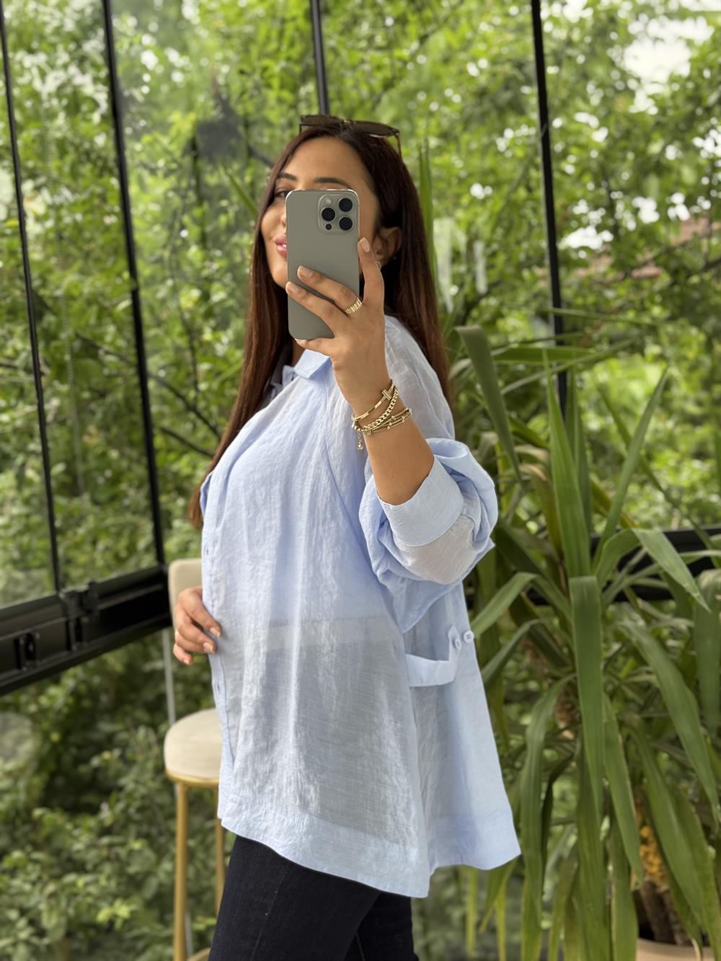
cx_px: 360
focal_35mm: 48
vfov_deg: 39.7
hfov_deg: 30.3
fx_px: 1333
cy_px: 480
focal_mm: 6.76
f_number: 1.78
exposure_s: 1/172
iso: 64
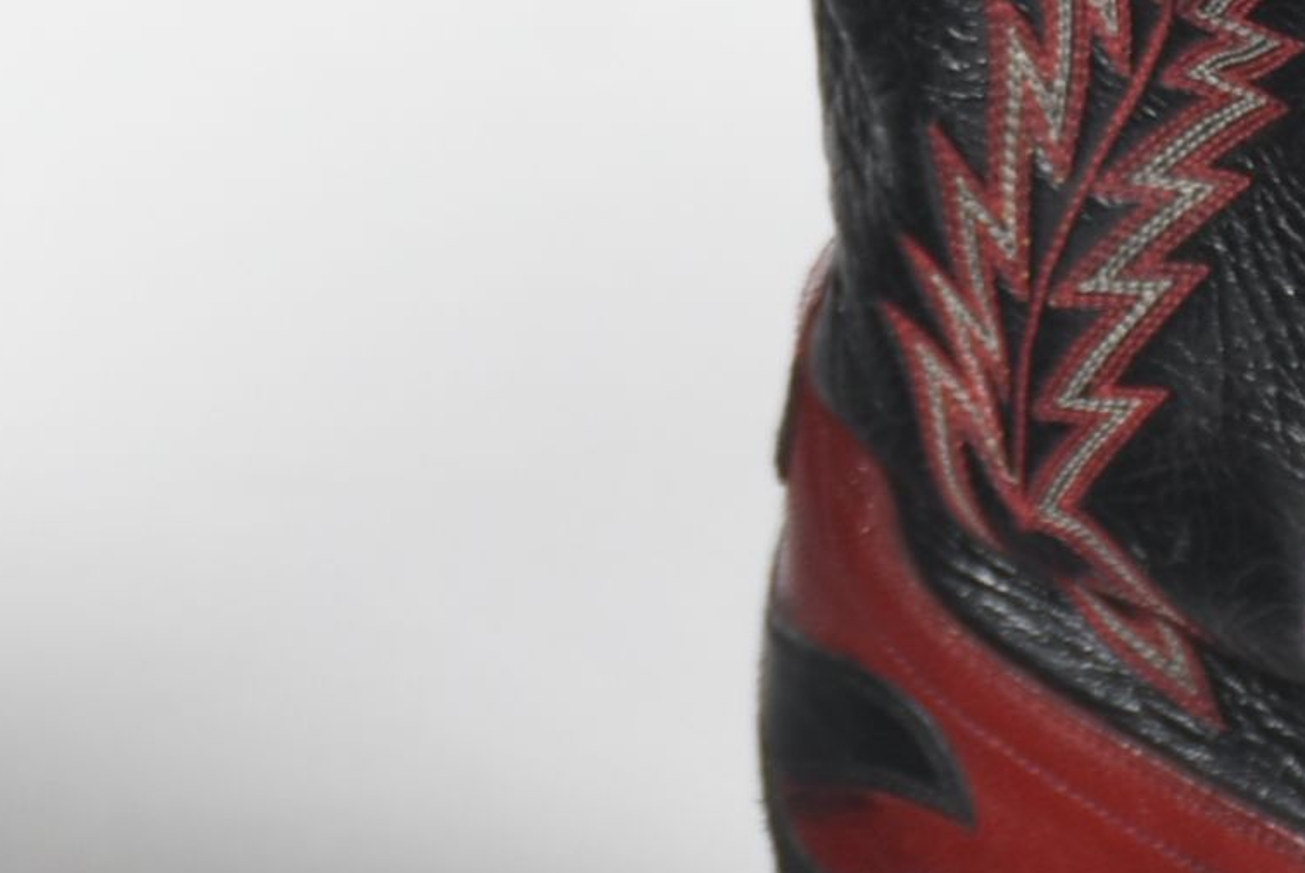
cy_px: -844
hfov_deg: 4.6
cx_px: 238
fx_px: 16149
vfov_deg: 3.1
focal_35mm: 445
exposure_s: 1/125
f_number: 8
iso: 200
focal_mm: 75
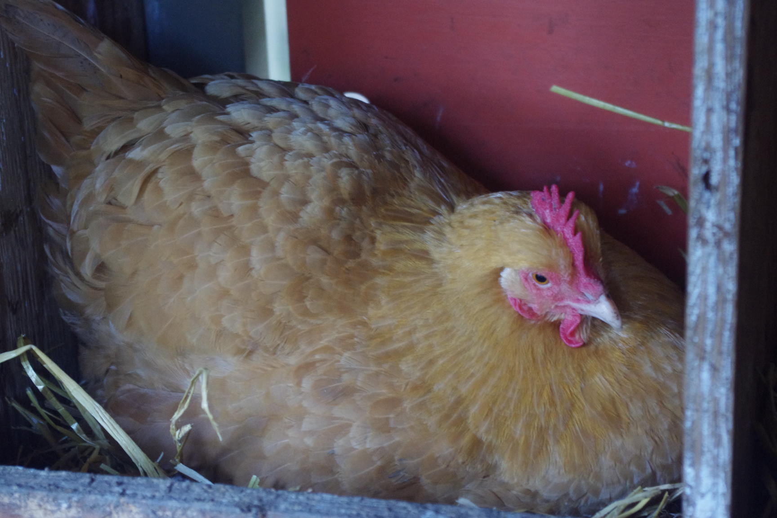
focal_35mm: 82
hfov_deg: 24.8
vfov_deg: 16.7
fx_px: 1770
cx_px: 388
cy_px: 259
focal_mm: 55
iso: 1600
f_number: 5.6
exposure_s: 1/10
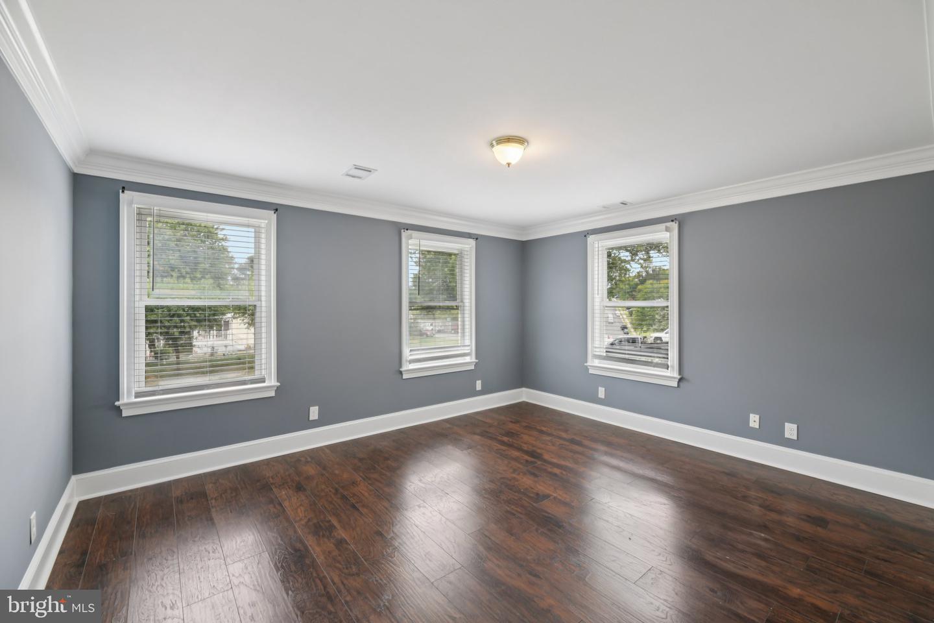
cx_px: 467
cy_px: 312
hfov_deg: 104.3
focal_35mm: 14
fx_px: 363
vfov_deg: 81.2
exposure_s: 1/15
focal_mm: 14
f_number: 8
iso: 160
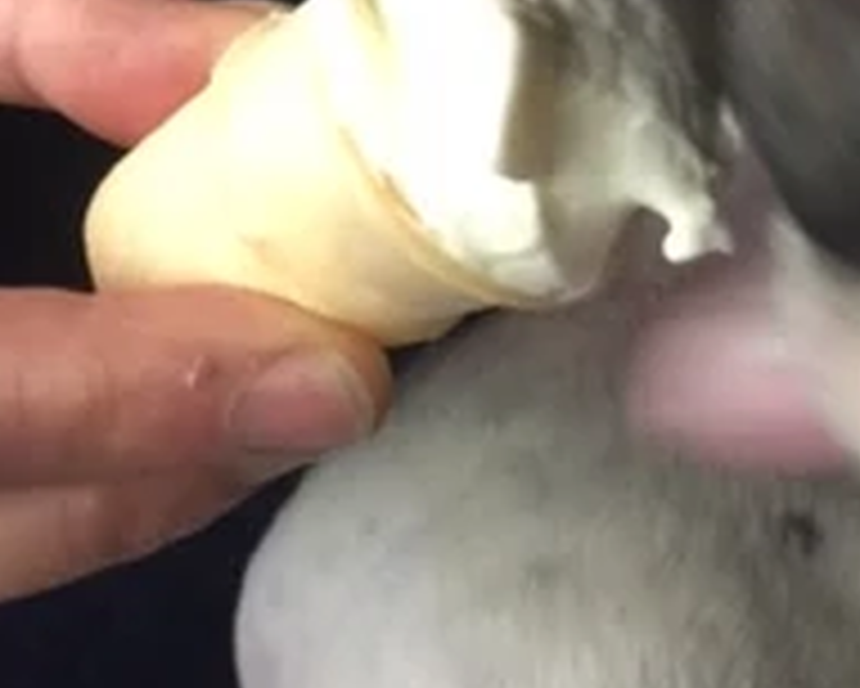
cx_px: 950
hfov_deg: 19.3
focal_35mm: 95
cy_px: 265
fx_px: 2419
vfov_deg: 16.2
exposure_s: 1/10
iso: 100
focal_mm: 4.15
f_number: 2.2
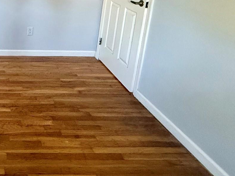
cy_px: 7
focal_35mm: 36
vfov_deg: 36.3
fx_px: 244
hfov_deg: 42.9
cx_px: -8
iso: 640
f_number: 2.2
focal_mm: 2.22
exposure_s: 1/60
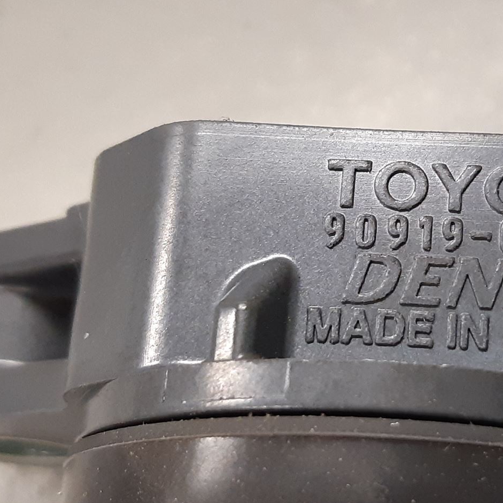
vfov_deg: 34.0
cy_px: 270
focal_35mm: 50
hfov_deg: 32.5
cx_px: 441
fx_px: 822
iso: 250
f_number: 1.7
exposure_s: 1/50
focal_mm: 3.93
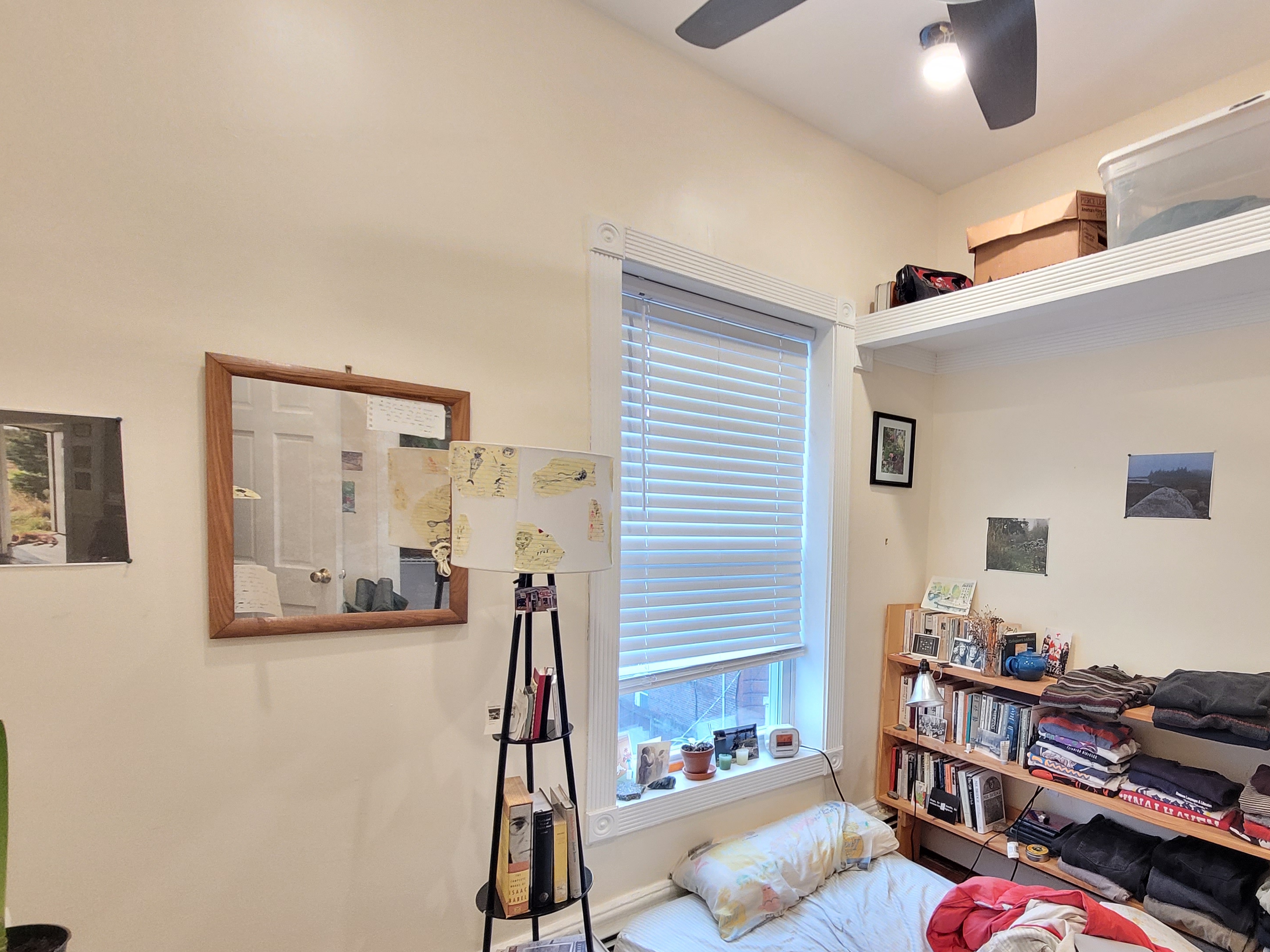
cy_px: 582
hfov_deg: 84.7
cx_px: 847
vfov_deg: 70.7
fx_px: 660
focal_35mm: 18
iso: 320
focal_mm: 1.74
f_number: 2.2
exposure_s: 1/39
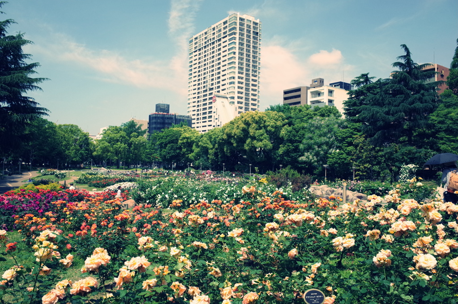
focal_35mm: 21
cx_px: 229
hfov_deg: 81.3
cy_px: 152
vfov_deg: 59.3
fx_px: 267
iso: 160
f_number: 8
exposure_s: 1/100
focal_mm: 13.7
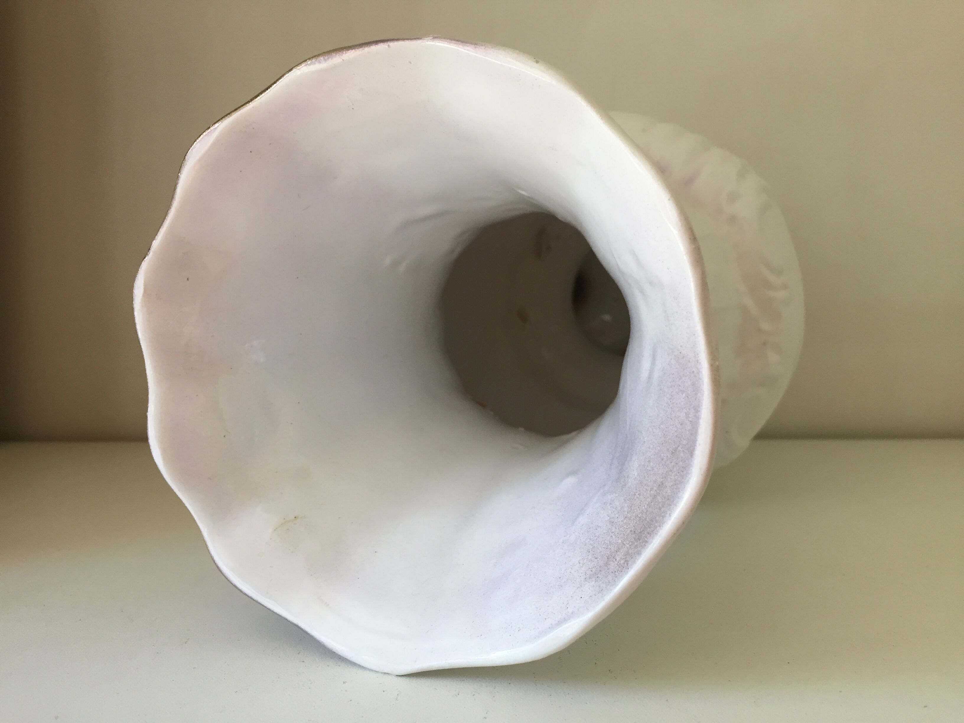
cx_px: 482
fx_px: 808
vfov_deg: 48.2
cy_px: 362
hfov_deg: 61.7
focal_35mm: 29
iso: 32
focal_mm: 4.15
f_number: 2.2
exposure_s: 1/33
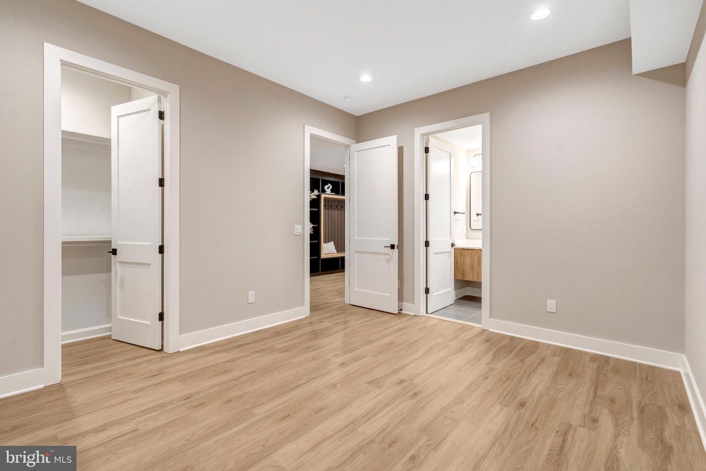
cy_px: 236
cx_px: 353
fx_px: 314
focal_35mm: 16
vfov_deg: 73.7
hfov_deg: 96.7
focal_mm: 16
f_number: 8
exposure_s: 1/20
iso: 1250
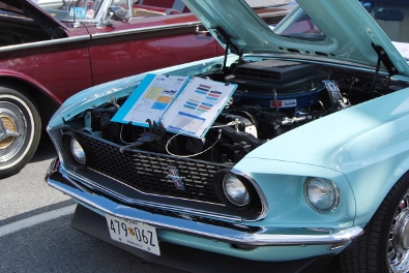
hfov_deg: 29.2
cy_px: 100
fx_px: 773
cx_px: 298
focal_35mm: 68
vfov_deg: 20.0
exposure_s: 1/250
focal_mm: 28
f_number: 8
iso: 100
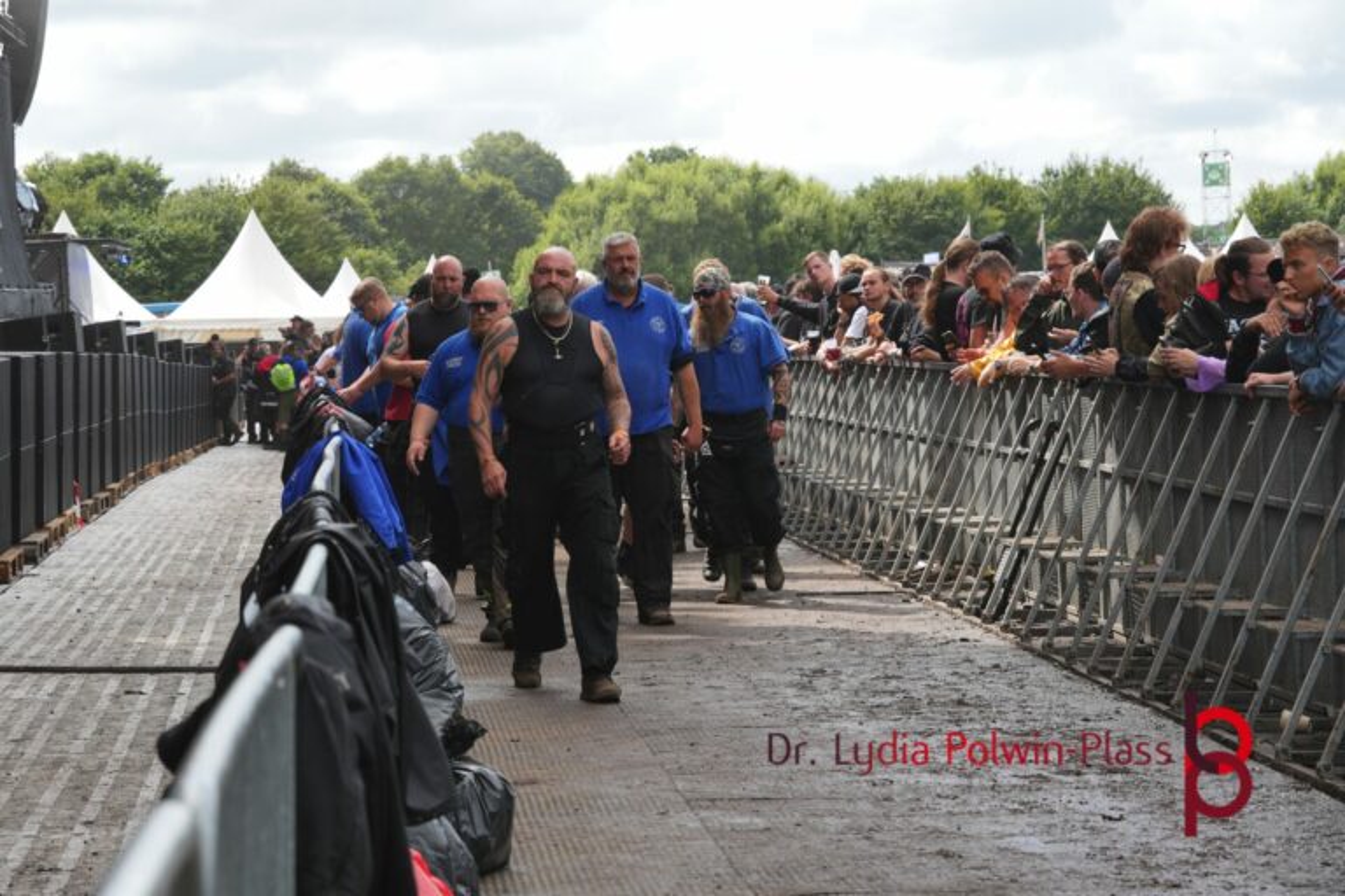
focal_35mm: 111
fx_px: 4147
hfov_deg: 18.4
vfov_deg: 12.3
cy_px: 448
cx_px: 672
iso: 100
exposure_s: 1/200
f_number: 6.3
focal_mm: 74
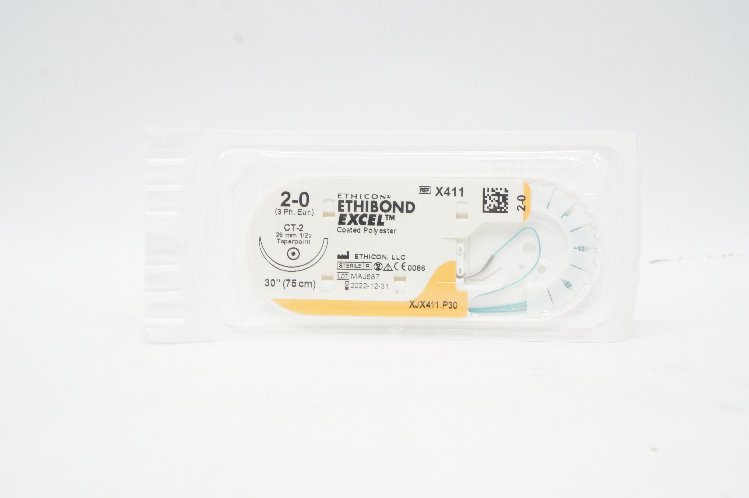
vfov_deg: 30.8
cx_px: 374
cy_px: 249
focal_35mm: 44
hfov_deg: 45.0
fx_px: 904
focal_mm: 29
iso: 800
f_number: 11
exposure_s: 1/20
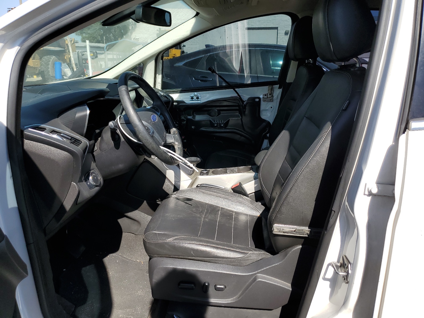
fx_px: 318
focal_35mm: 26
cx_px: 212
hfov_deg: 67.3
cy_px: 159
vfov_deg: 53.1
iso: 50
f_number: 1.5
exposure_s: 1/1667
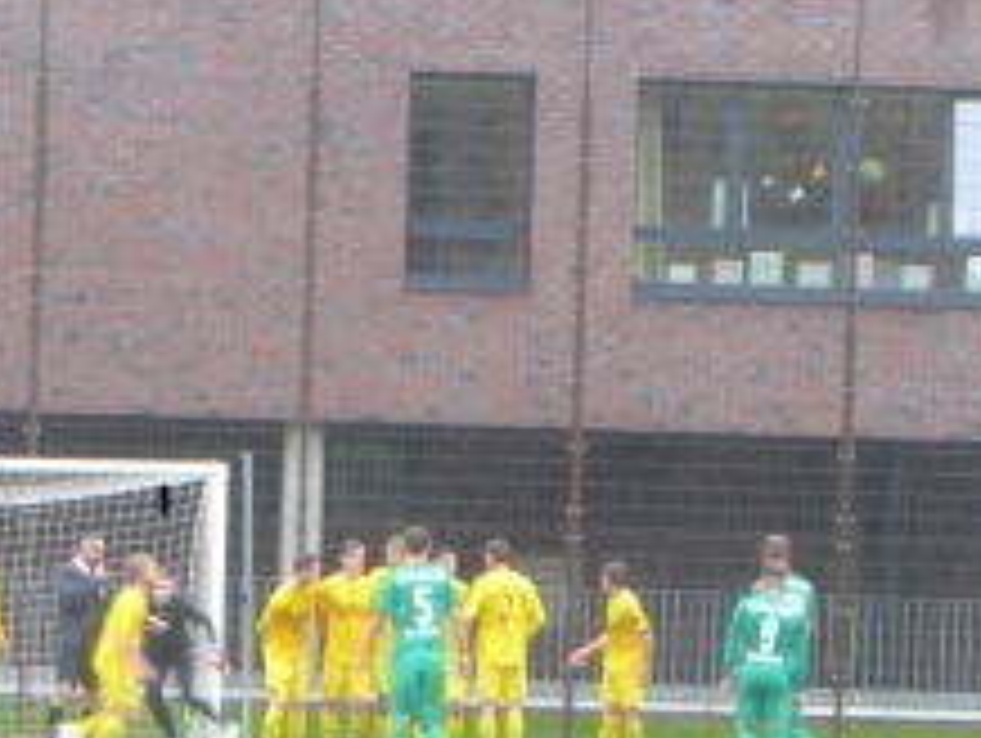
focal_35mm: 442
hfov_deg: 4.5
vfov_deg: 3.4
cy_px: 248
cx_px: 256
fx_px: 12540
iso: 400
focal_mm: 38.4
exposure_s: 1/25
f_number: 8
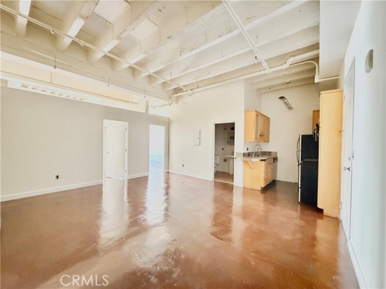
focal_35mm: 14
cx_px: 193
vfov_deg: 85.7
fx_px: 156
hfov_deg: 102.1
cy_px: 144
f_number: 2.2
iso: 2500
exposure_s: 1/24
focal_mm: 2.22
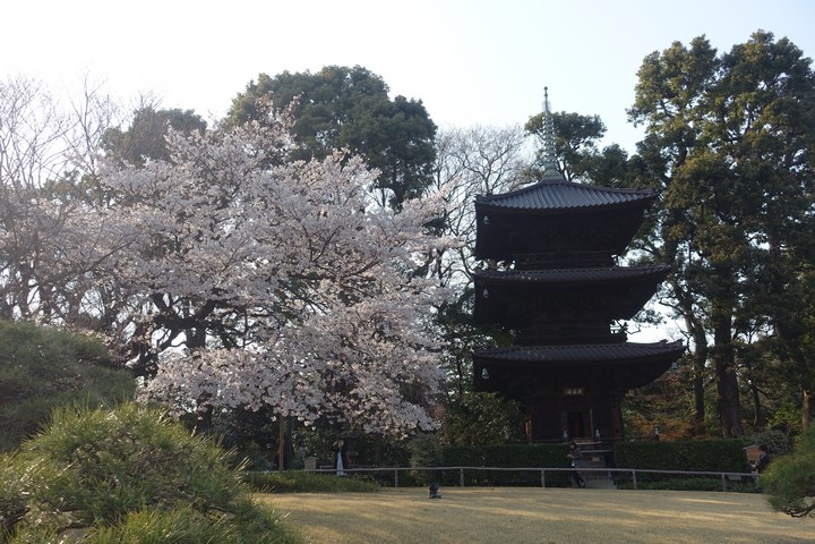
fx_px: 815
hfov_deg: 53.1
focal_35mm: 36
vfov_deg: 36.9
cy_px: 272
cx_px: 408
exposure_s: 1/500
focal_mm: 13.16
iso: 125
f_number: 4
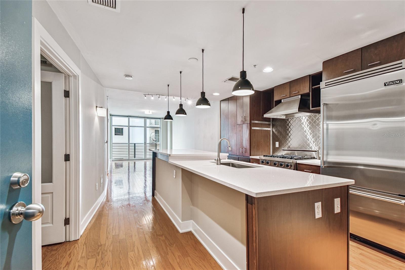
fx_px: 169
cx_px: 202
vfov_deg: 77.3
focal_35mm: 15
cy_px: 135
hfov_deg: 100.4
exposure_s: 1/10
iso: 100
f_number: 7.1
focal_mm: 10
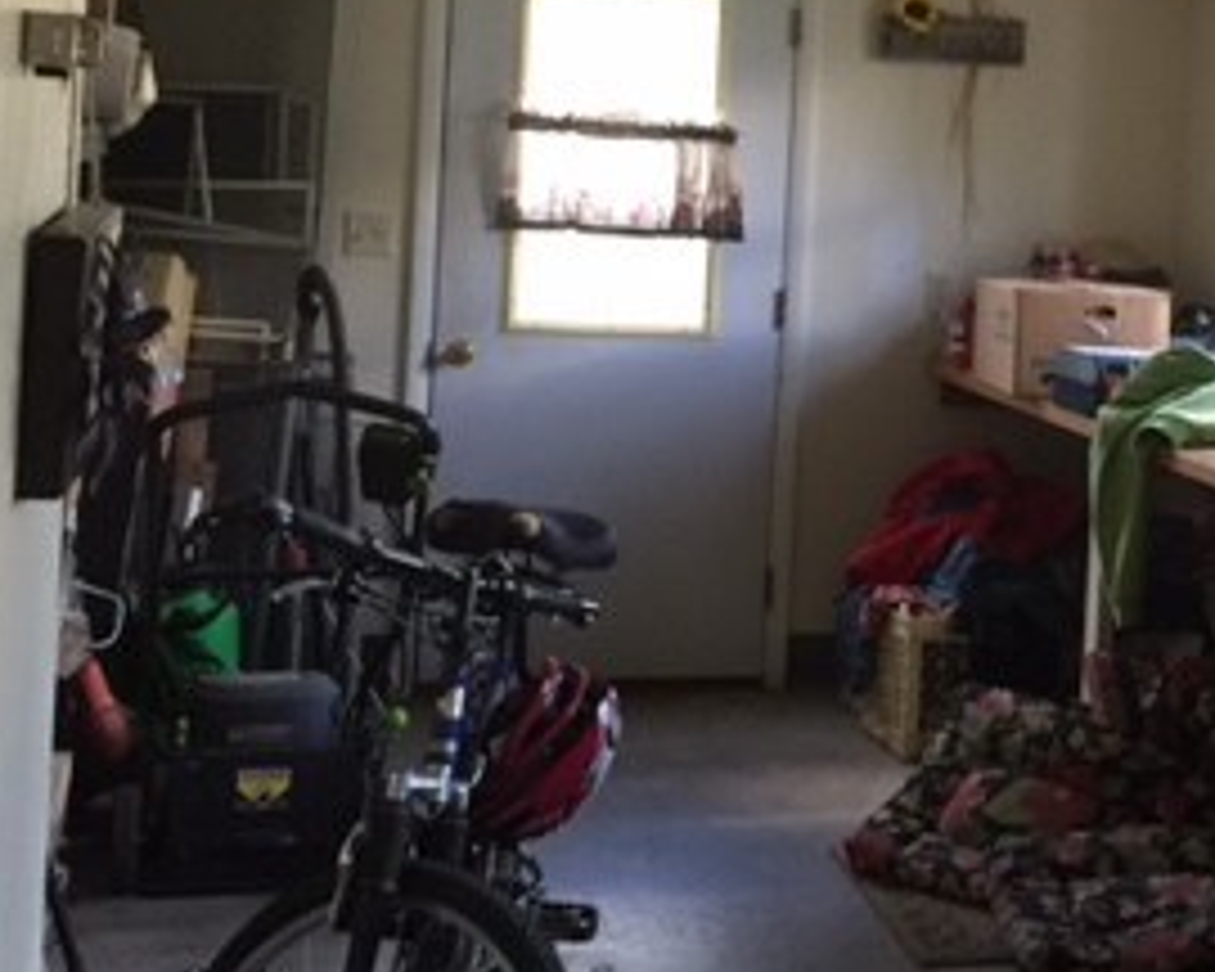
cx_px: 1048
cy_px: 225
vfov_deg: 22.6
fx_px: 2409
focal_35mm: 67
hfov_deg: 27.5
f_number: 2.2
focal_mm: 4.15
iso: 100
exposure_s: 1/15
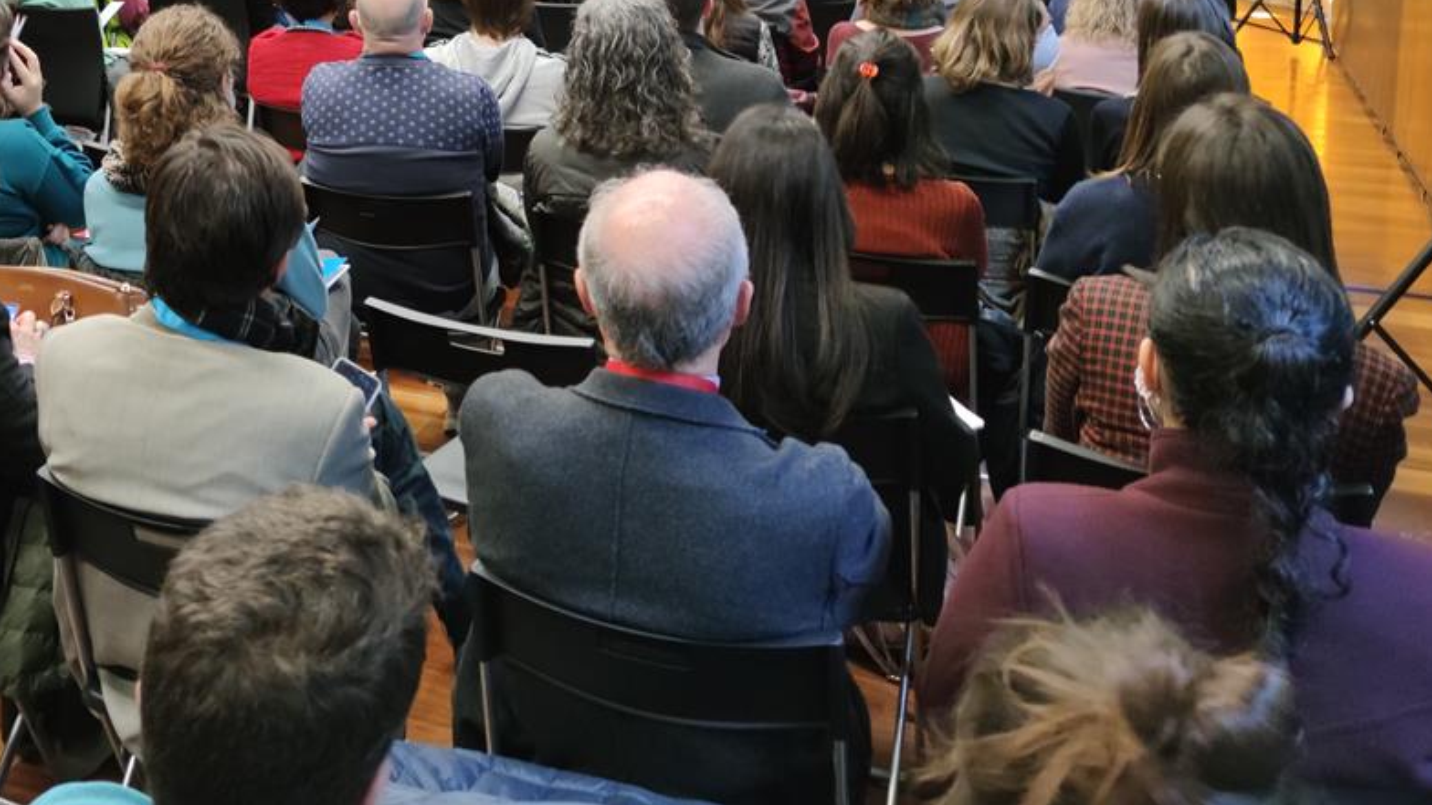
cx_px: 228
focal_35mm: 48
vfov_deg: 23.7
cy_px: -18
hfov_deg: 40.6
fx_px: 1823
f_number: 1.69
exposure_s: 1/33
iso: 1195
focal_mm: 6.72
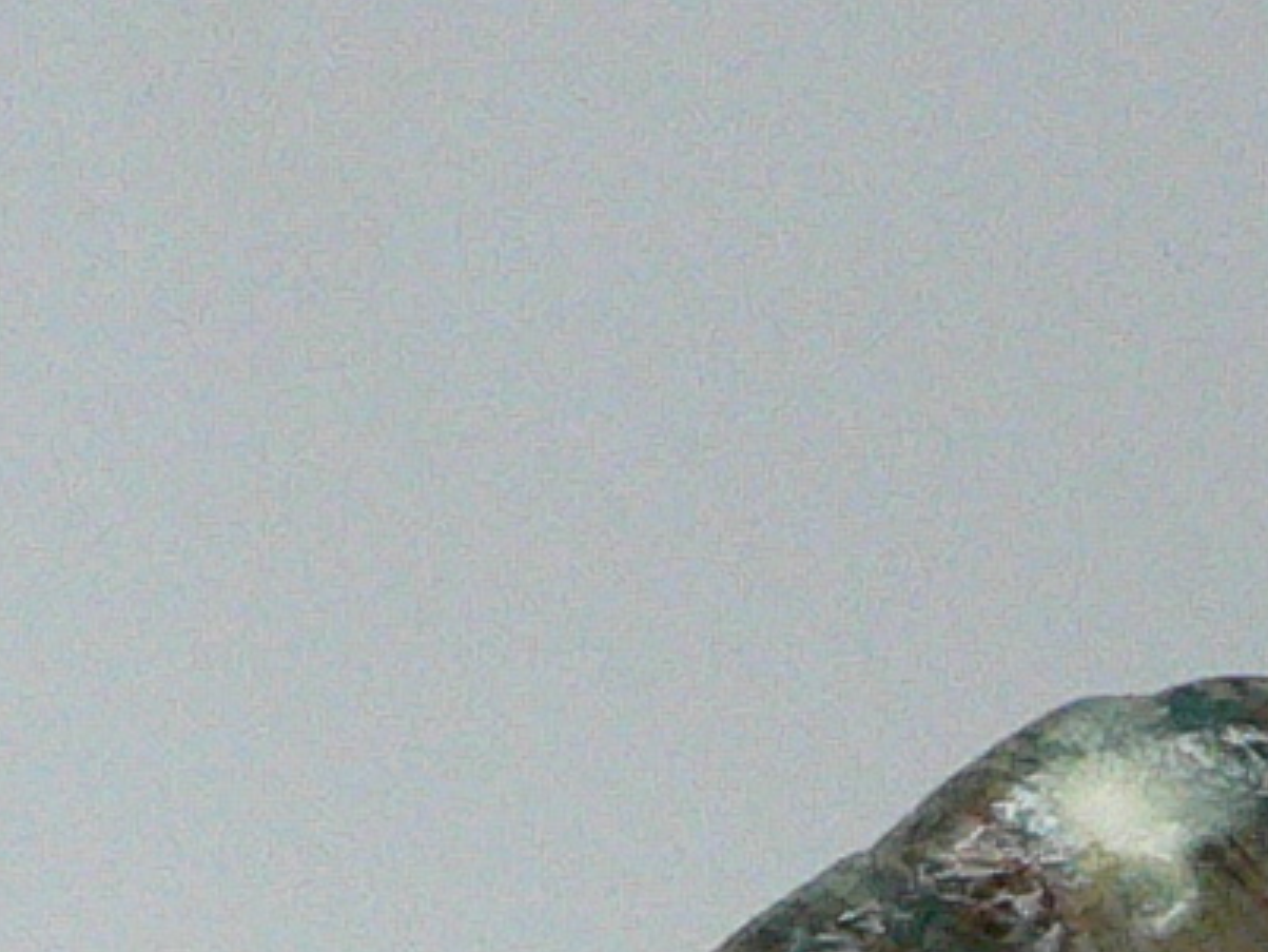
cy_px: 1857
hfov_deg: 10.7
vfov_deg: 8.1
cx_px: 2011
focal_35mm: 176
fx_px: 6449
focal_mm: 4.6
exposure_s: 1/50
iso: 200
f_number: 2.8
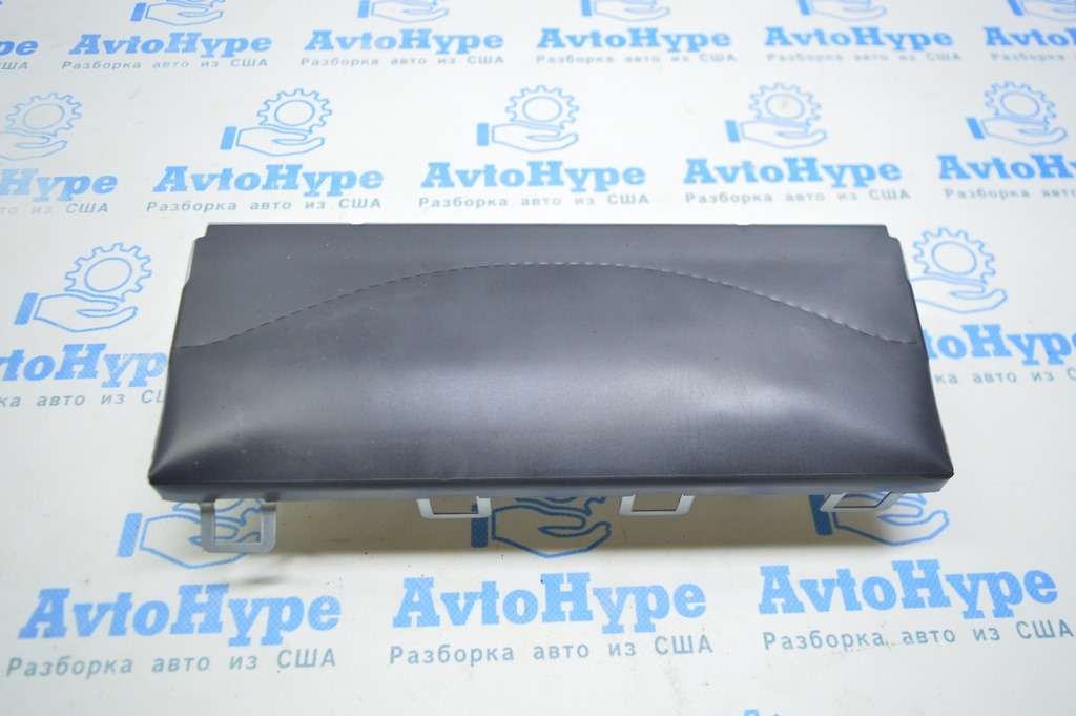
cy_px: 358
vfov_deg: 43.5
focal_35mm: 30
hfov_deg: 62.0
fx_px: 896
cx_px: 538
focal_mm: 20
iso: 400
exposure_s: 1/40
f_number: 3.5
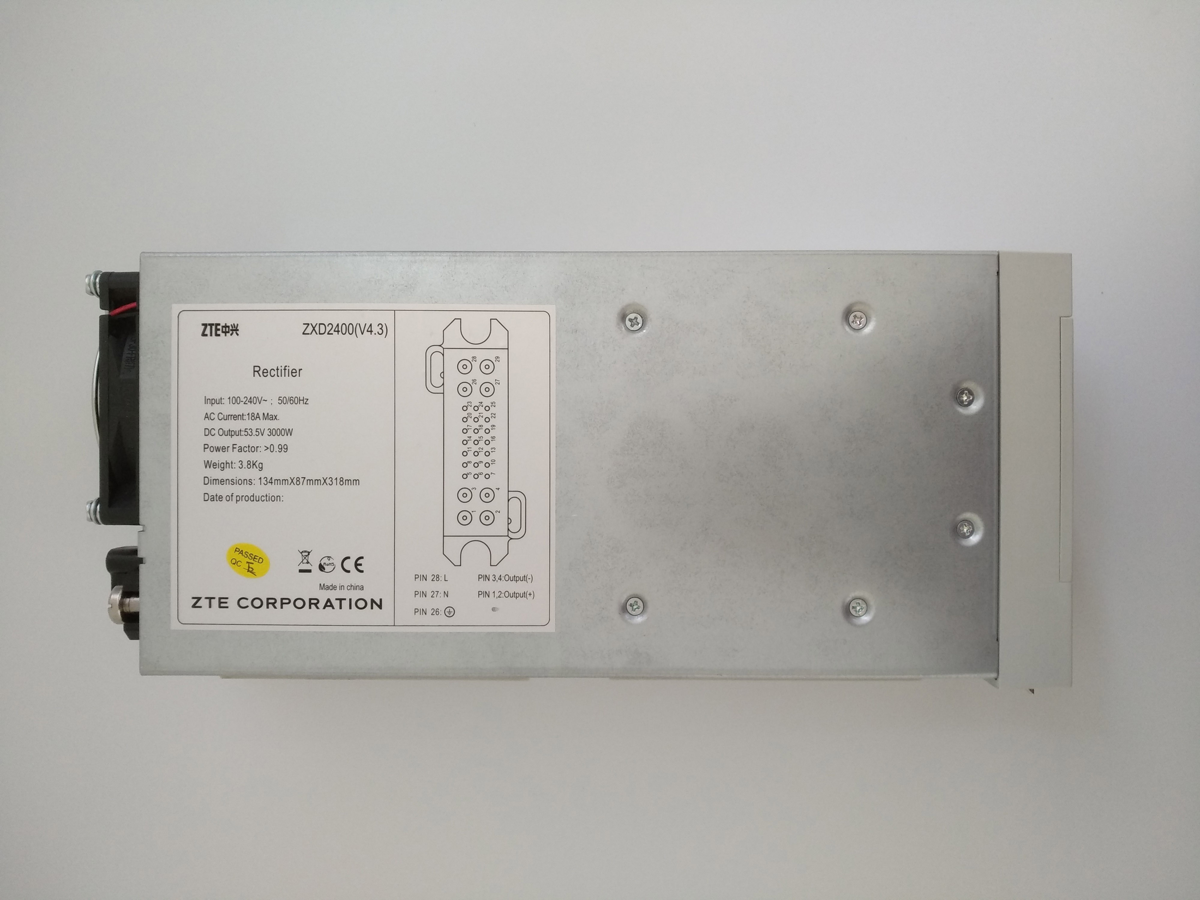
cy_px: 450
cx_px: 600
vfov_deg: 61.1
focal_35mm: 22
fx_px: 763
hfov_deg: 76.4
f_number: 2.2
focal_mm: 3.81
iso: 250
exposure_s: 1/100
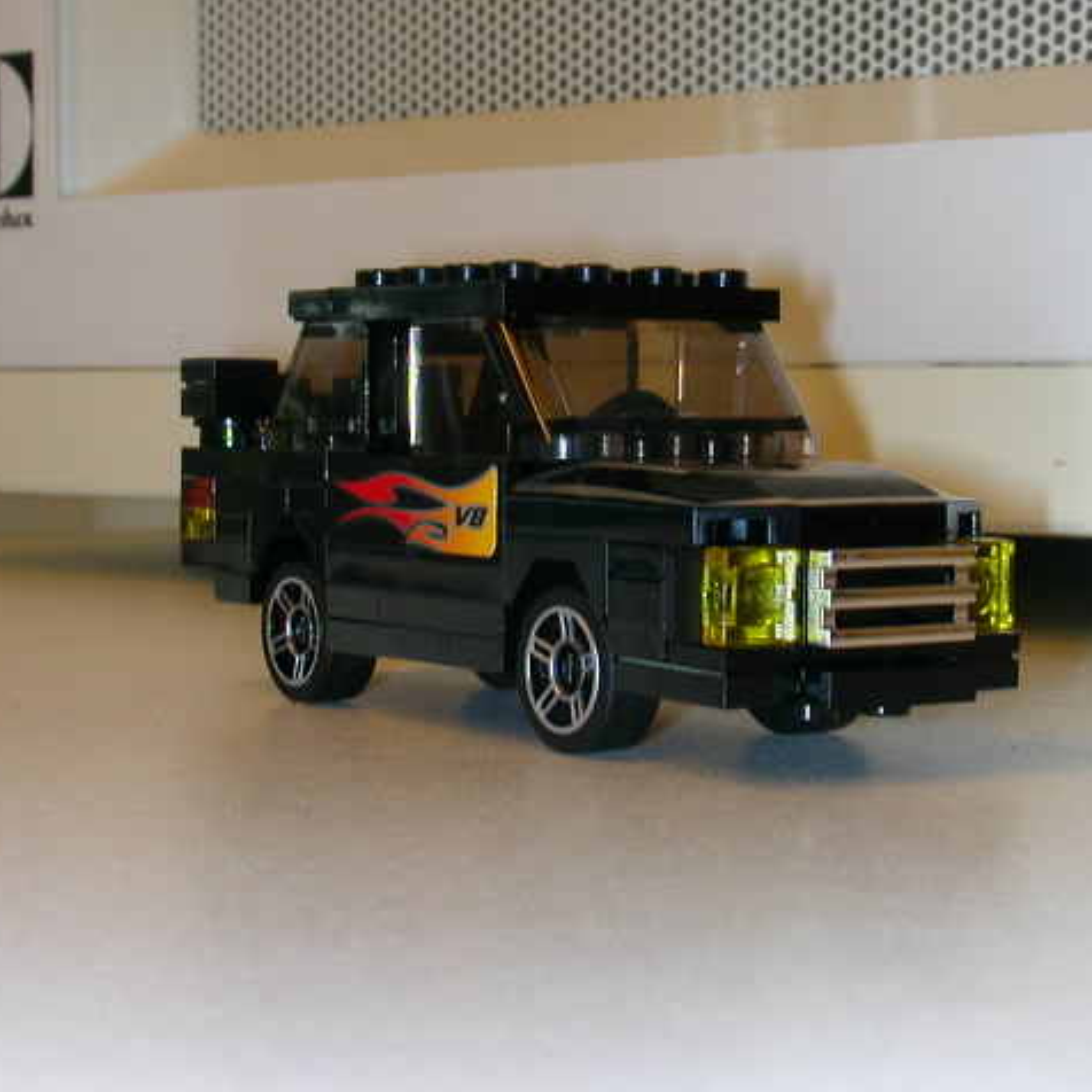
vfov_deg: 22.8
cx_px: 626
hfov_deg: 22.7
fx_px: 2712
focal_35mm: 76
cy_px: 544
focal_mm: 9.7
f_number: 5.9
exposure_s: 1/30
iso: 100
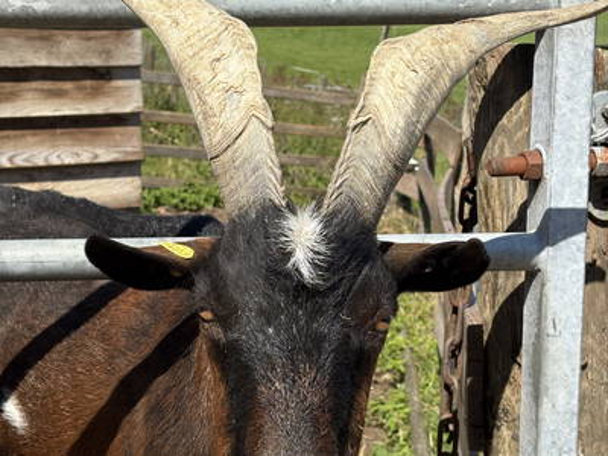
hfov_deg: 36.8
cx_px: 304
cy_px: 228
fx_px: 913
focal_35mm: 52
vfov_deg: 28.0
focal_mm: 5.96
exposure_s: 1/3448
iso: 50
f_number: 1.6
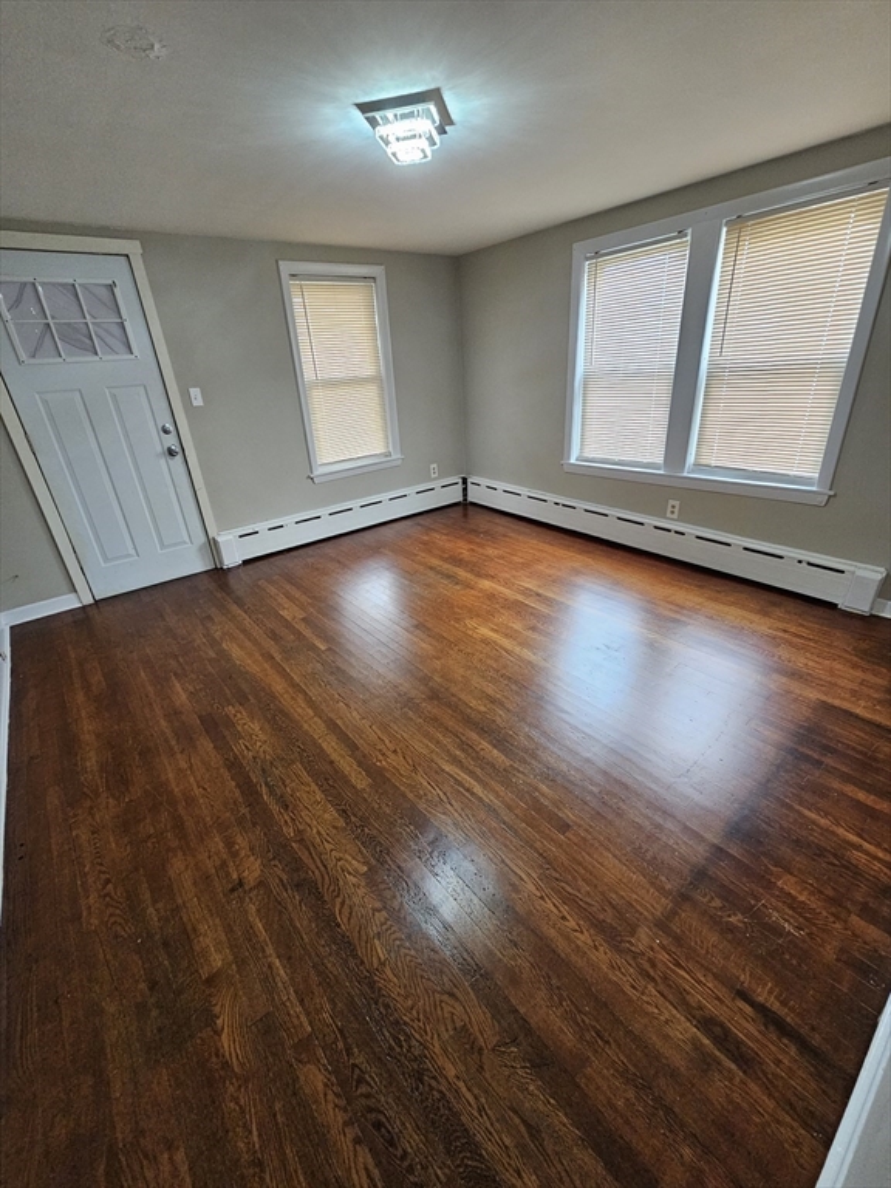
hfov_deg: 89.9
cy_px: 594
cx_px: 446
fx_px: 446
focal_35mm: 13
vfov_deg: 106.2
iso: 320
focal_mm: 2.2
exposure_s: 1/77.4
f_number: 2.2
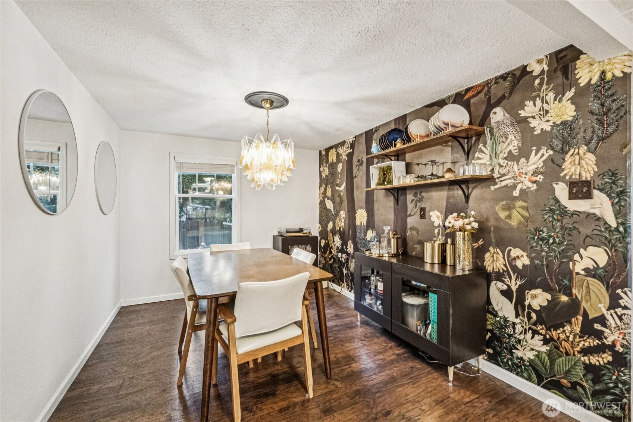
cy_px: 211
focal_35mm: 15
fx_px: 264
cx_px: 316
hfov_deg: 100.4
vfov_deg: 77.3
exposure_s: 1/30
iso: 5000
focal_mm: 10
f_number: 9
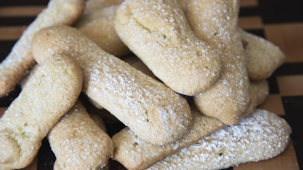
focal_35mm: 91
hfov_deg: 23.4
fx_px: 731
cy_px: 89
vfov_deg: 13.3
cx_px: 152
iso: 1000
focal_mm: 86
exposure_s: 1/200
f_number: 5.6
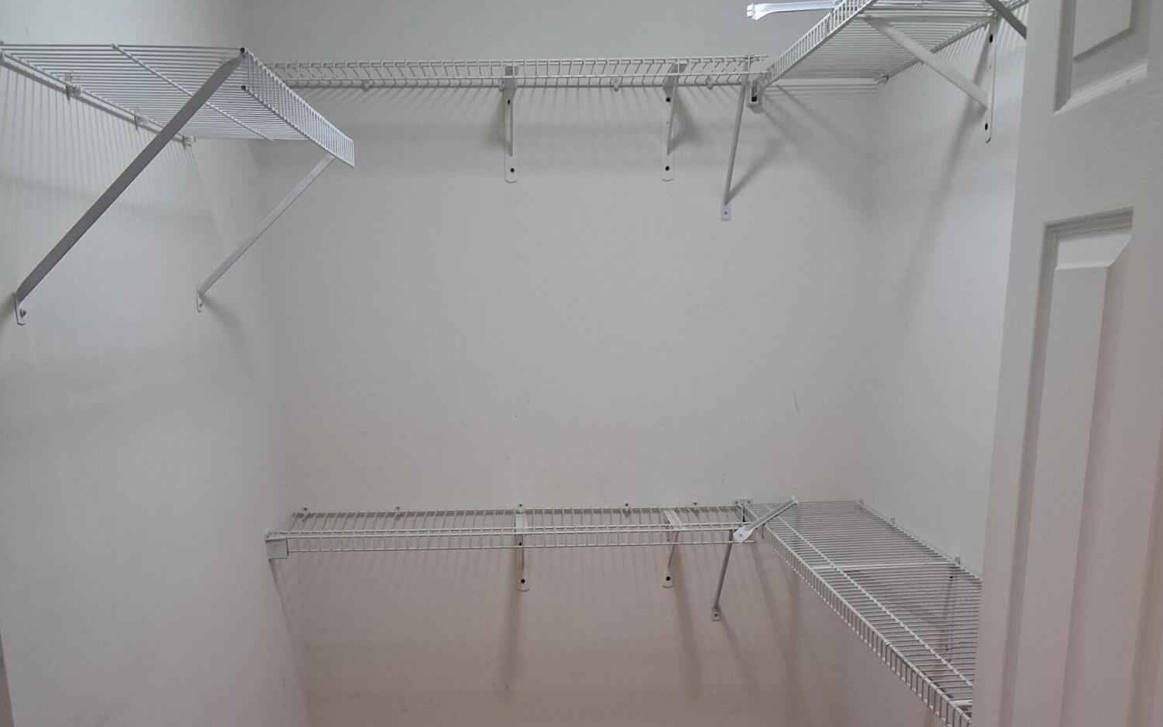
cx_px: 584
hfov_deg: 52.8
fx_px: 1173
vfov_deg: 33.1
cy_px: 622
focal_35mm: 37
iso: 250
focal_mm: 3.98
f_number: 1.8
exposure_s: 1/50
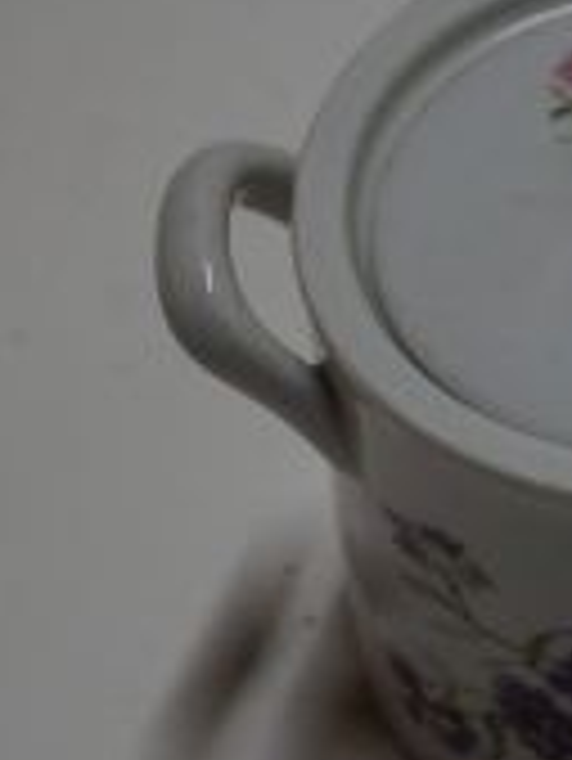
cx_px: 680
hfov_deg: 7.9
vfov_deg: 10.6
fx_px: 4118
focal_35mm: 187
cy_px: 423
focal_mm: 55
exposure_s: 1/100
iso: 2000
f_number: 5.6
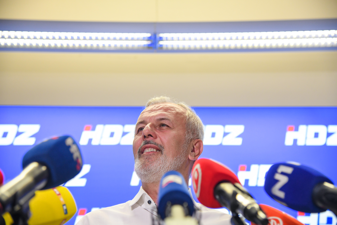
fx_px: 618
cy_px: 112
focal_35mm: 66
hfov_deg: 30.5
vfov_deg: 20.6
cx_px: 168
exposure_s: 1/250
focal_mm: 66
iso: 1600
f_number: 4.5
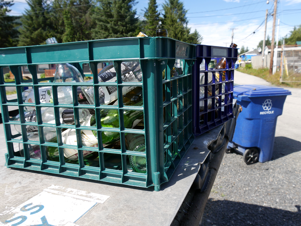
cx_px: 150
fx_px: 244
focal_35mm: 28
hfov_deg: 63.4
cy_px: 113
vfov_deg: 49.8
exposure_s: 1/400
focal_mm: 14
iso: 200
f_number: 7.1
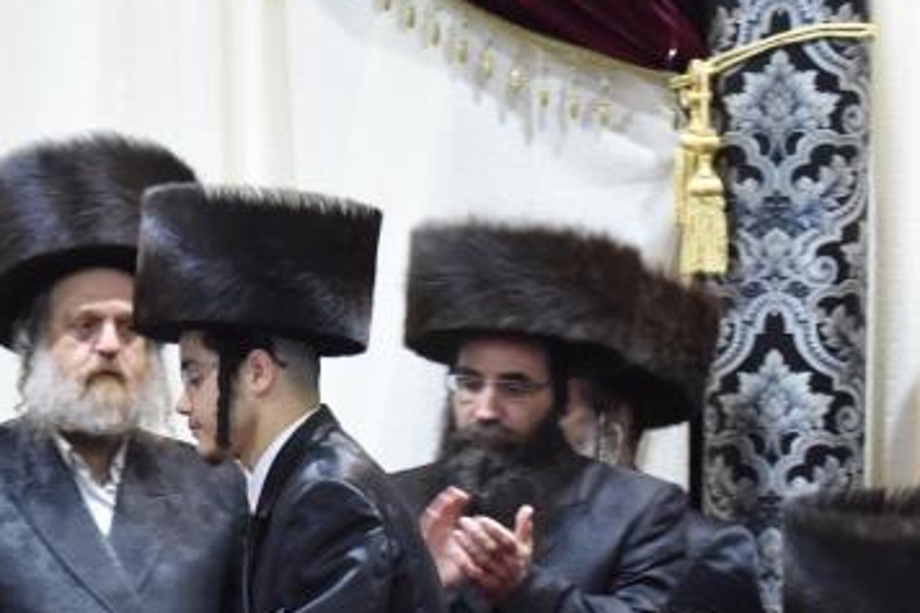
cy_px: 477
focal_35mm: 691
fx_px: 17650
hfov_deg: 3.0
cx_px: -214
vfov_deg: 2.0
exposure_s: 1/100
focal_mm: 240
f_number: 7.1
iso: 4000
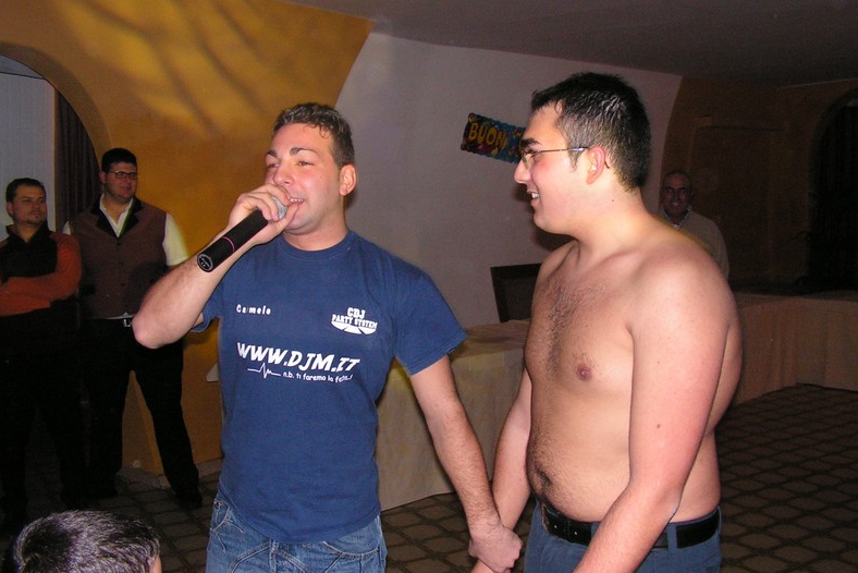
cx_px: 424
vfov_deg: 35.1
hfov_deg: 50.7
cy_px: 308
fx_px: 906
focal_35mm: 38
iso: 200
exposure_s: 1/40
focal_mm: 6
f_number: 3.2
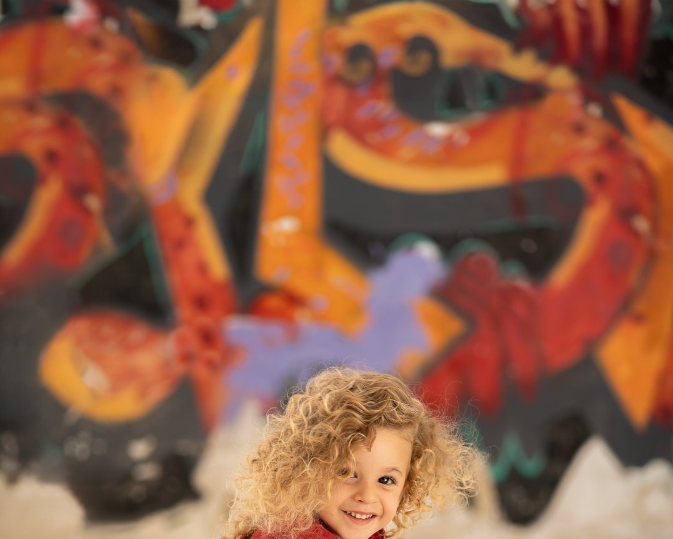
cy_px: 506
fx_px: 2391
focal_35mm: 120
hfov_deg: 16.0
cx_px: 337
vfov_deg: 12.7
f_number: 2.2
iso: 100
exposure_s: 1/160
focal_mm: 85
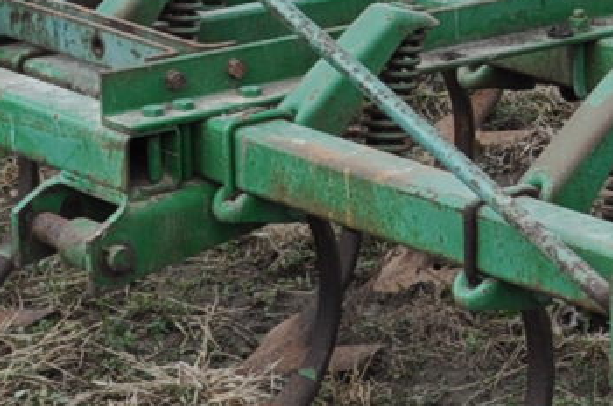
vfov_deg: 7.4
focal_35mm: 184
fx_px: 3127
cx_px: 928
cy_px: 44
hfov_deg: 10.8
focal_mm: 20
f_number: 8
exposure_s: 1/250
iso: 200
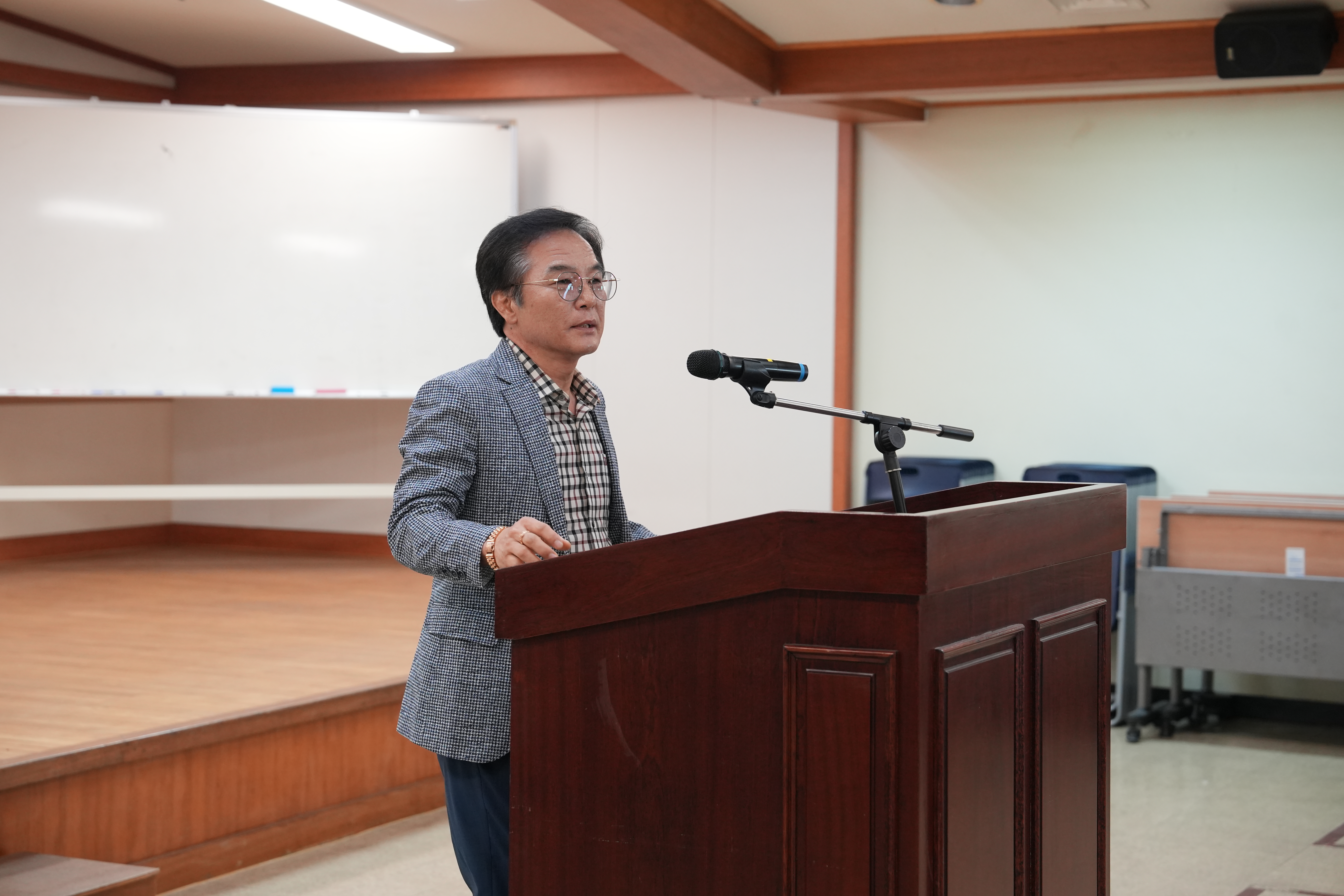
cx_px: 672
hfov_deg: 28.8
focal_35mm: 70
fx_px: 2613
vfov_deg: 19.5
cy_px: 448
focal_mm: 70
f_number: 4.5
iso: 2000
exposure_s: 1/160
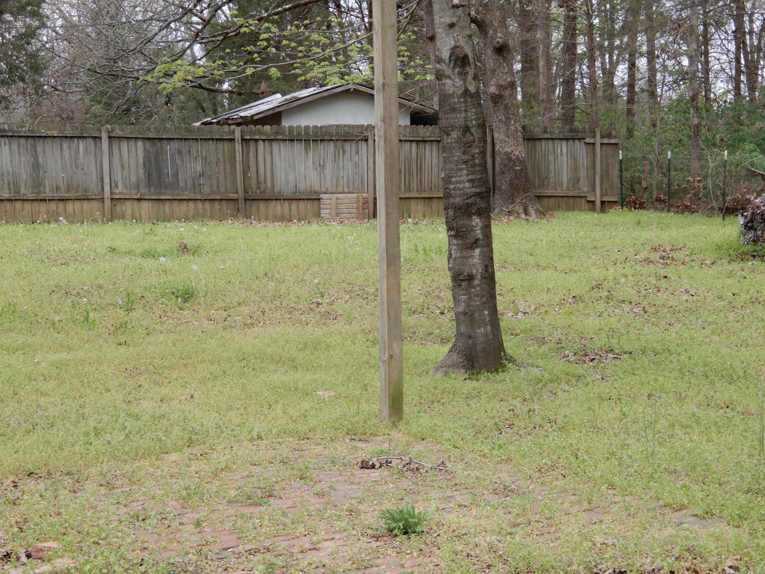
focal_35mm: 65
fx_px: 1436
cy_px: 287
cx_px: 382
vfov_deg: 22.6
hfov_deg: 29.8
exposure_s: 1/125
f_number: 4.5
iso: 80
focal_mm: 11.6
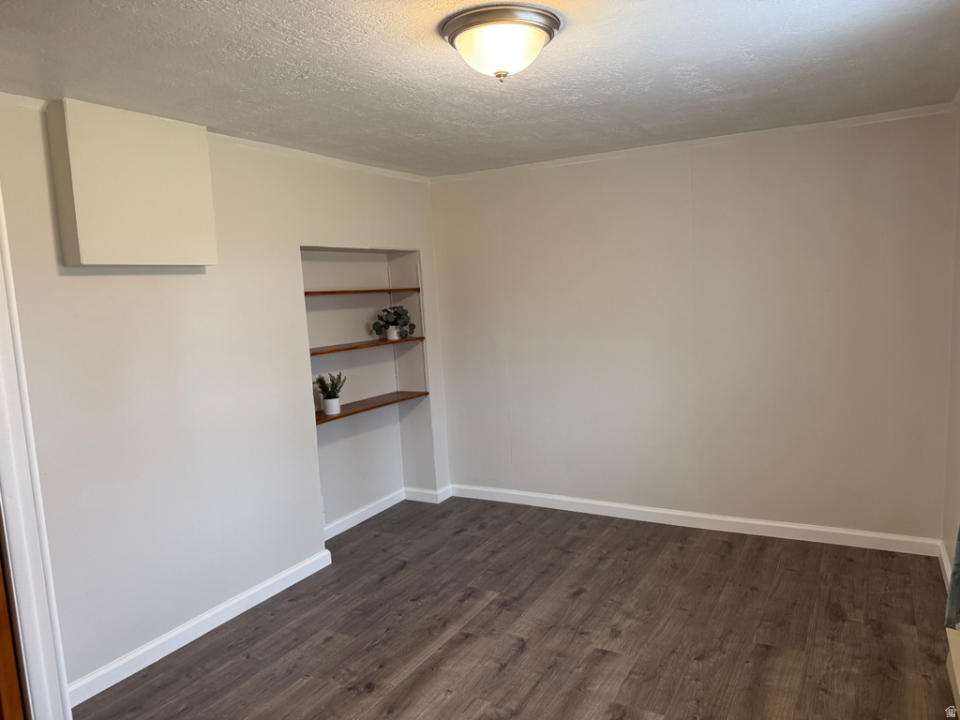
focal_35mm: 24
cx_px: 480
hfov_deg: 71.6
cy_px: 360
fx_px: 666
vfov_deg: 56.8
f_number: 1.78
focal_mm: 6.76
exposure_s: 1/120
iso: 160
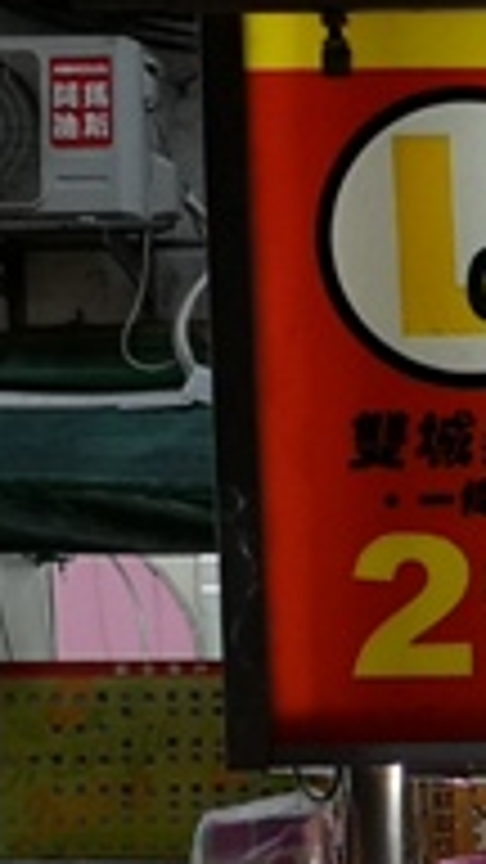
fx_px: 3528
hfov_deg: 7.3
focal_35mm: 154
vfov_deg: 13.7
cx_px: 1274
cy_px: 896
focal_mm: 3.95
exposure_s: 1/120
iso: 80
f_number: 1.8
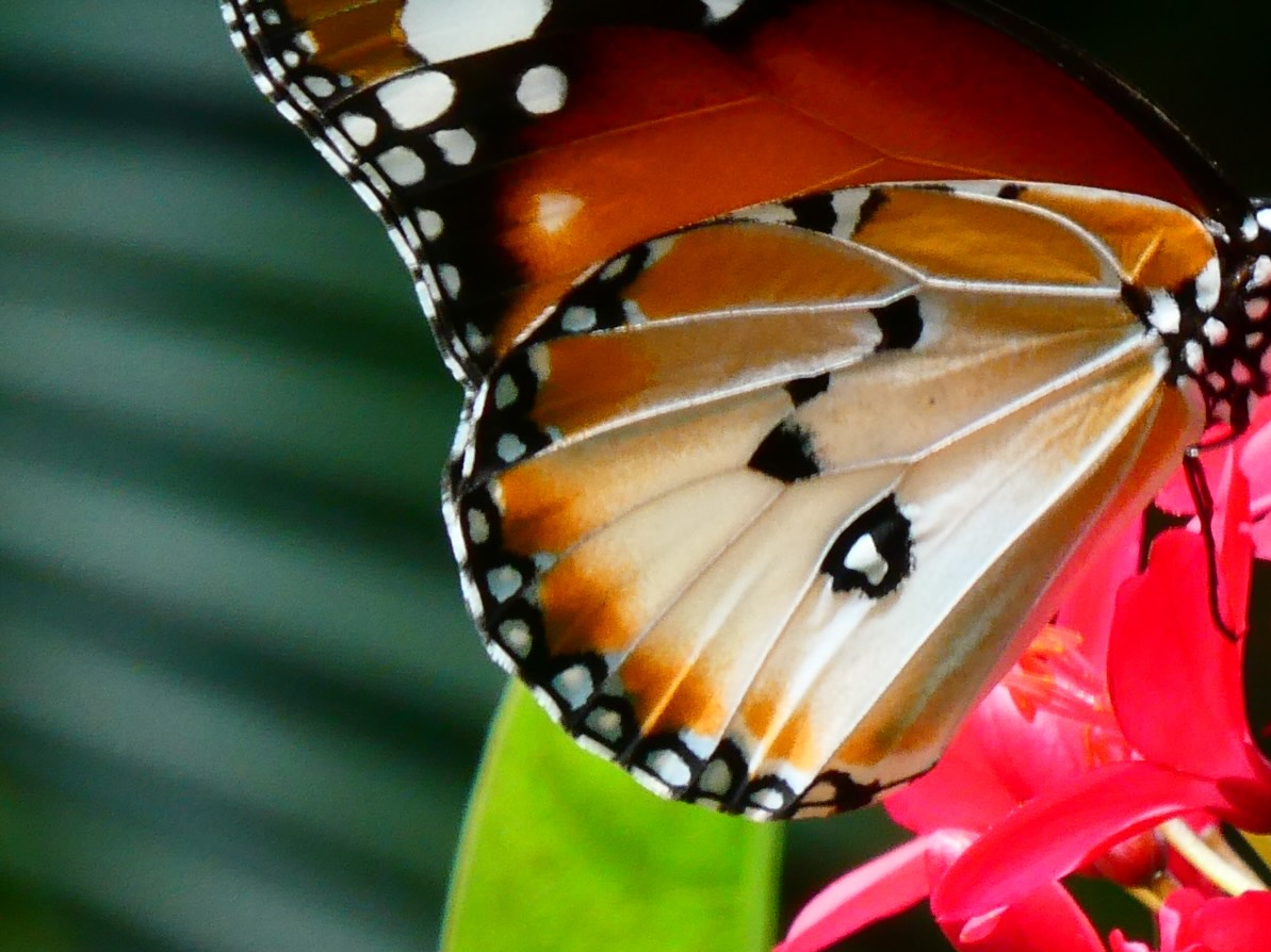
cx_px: 1142
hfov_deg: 2.8
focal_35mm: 719
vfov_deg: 2.1
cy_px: 409
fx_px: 26392
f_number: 5.6
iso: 160
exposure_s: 1/80
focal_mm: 41.4
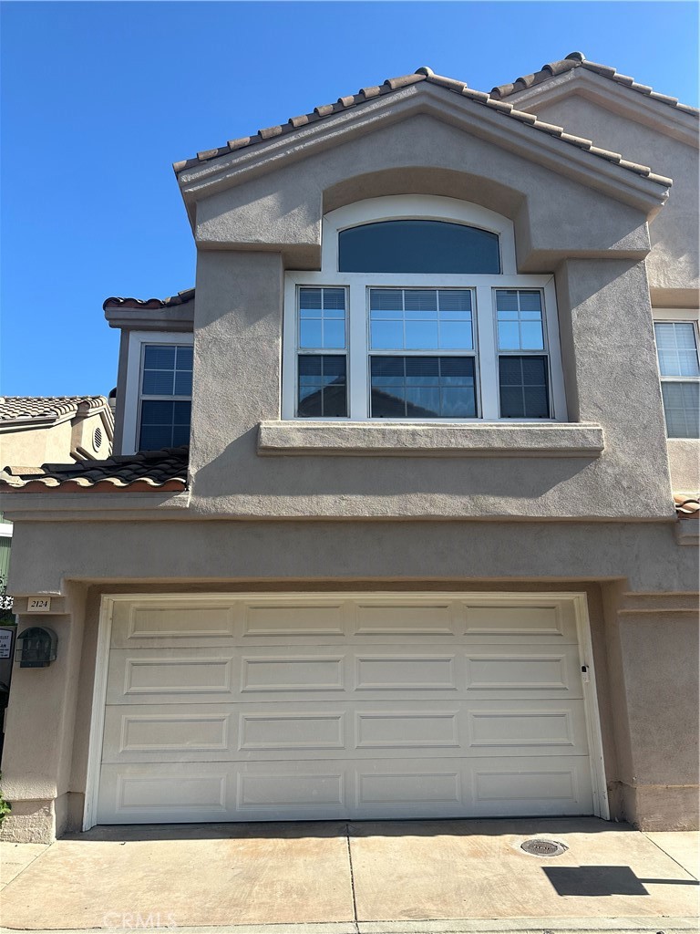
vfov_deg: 71.6
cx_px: 350
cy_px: 467
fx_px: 647
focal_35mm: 24
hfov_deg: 56.8
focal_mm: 6.86
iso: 80
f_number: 1.78
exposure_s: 1/2809
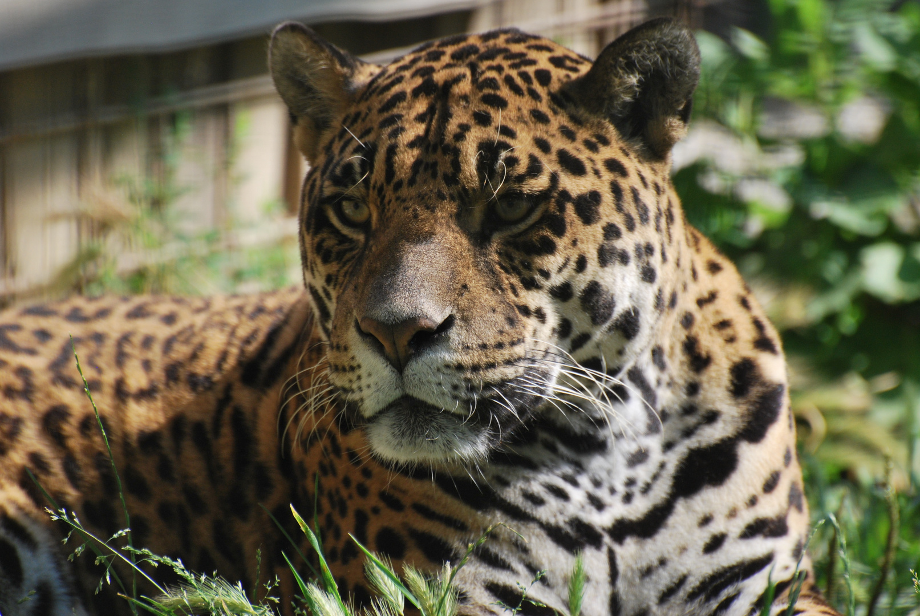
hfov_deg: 4.6
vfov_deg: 3.1
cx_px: 460
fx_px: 11514
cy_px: 308
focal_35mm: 450
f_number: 5.6
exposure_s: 1/500
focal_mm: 300
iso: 360
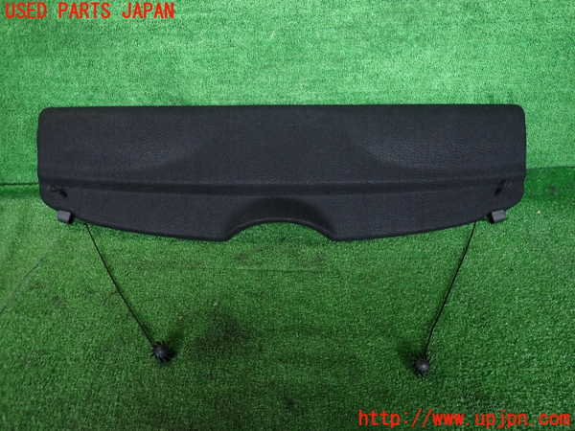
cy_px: 216
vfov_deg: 54.9
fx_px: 415
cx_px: 288
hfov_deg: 69.4
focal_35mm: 25
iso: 200
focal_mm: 4.5
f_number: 2
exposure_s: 1/60
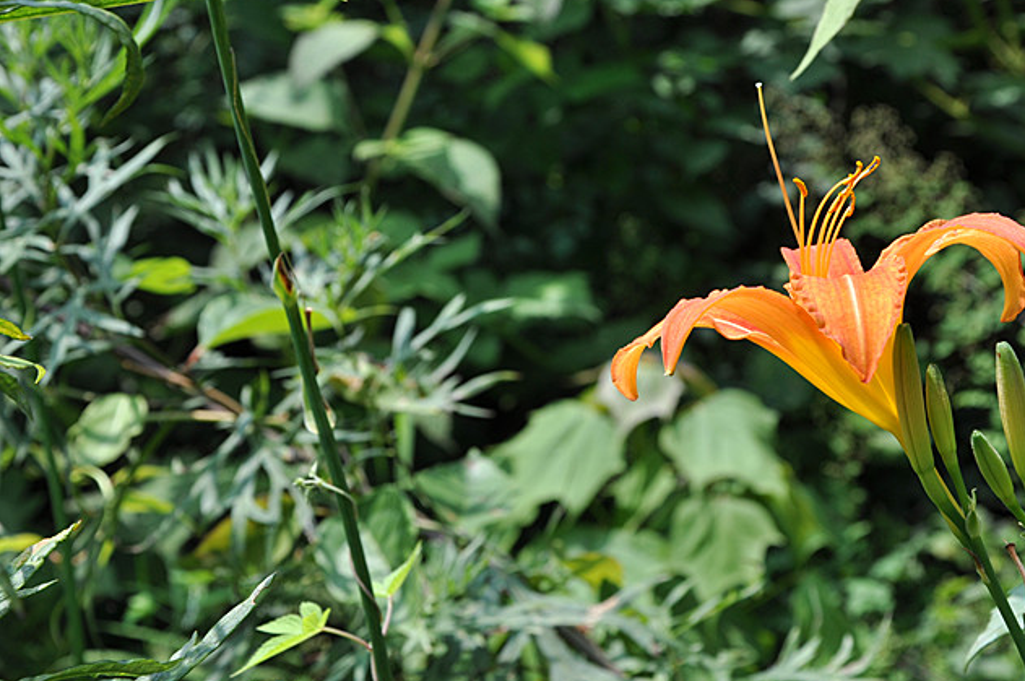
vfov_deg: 15.9
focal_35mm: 86
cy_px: 303
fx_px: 2435
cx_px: 520
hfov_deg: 23.8
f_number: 9
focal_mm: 45
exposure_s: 1/250
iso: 200
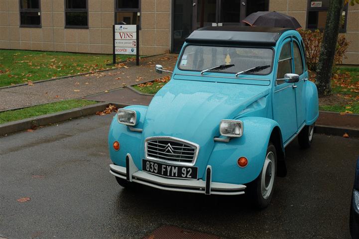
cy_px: 120
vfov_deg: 25.7
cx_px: 180
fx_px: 523
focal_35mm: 52
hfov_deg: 37.9
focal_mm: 35
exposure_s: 1/125
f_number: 5.6
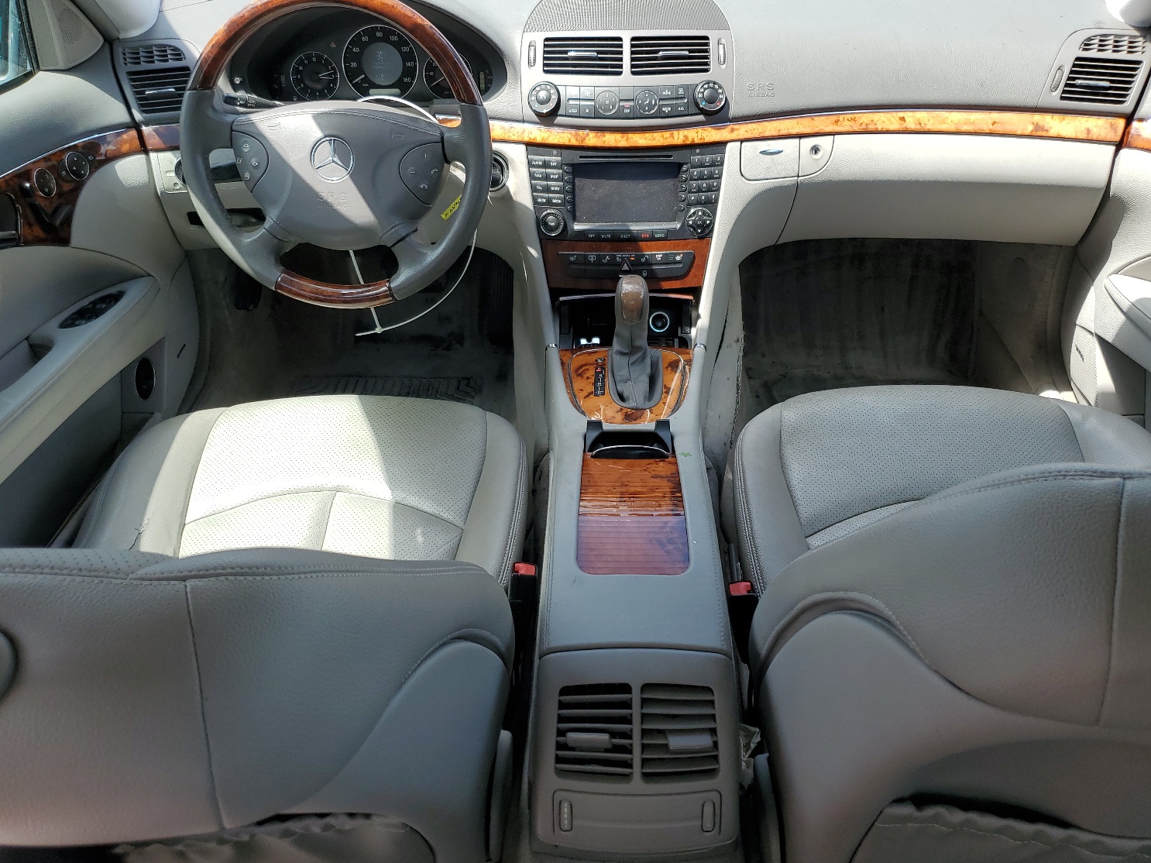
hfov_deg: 63.4
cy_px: 422
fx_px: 931
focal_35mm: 28
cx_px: 595
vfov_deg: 49.7
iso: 50
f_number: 1.5
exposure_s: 1/833
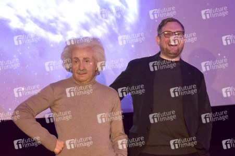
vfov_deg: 13.7
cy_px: 78
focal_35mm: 100
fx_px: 652
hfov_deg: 20.4
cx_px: 118
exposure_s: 1/125
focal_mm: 100
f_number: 5.6
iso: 2500
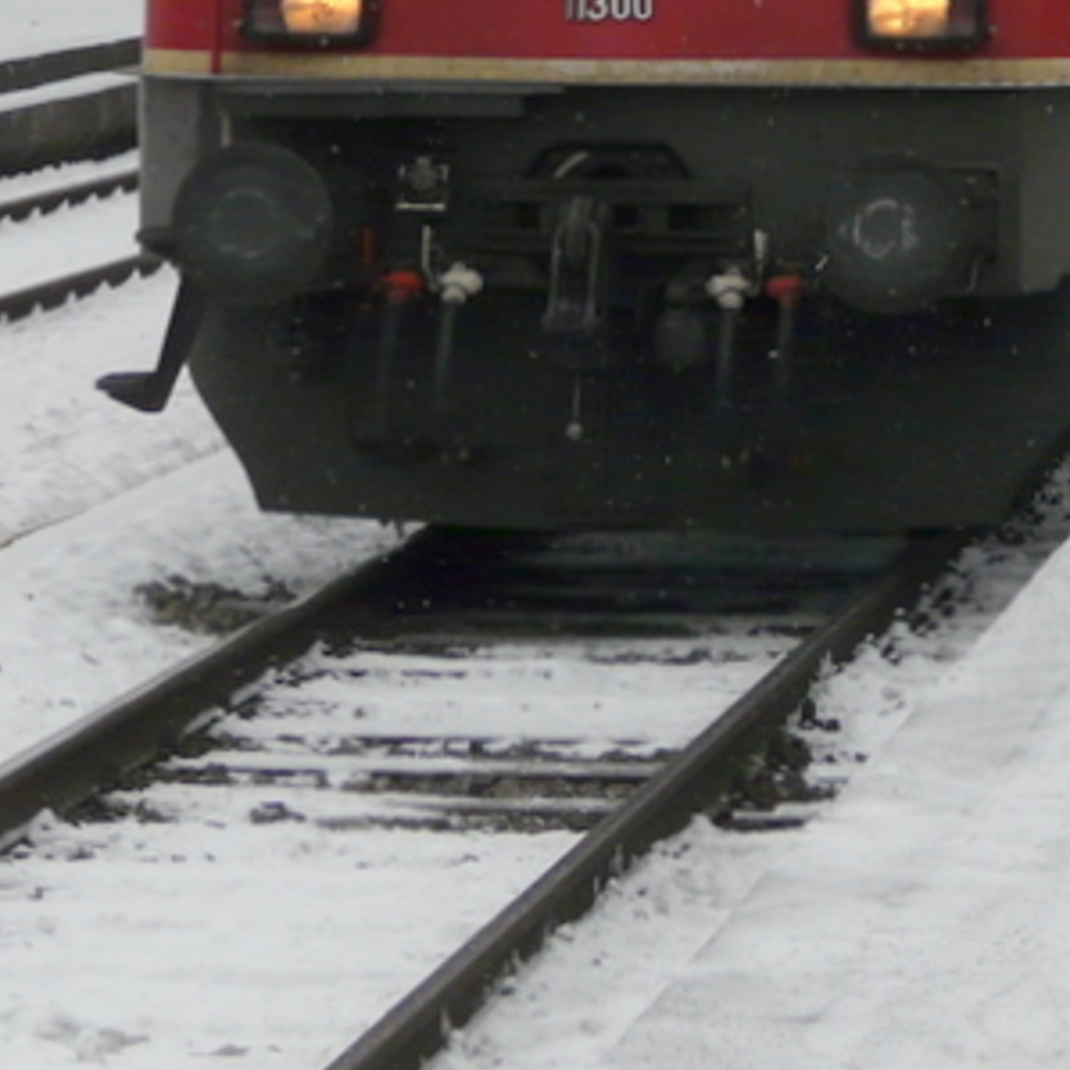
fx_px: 7973
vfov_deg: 7.6
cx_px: 923
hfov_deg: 7.7
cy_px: -186
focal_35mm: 228
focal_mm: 12.6
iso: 100
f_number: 4
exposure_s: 1/160
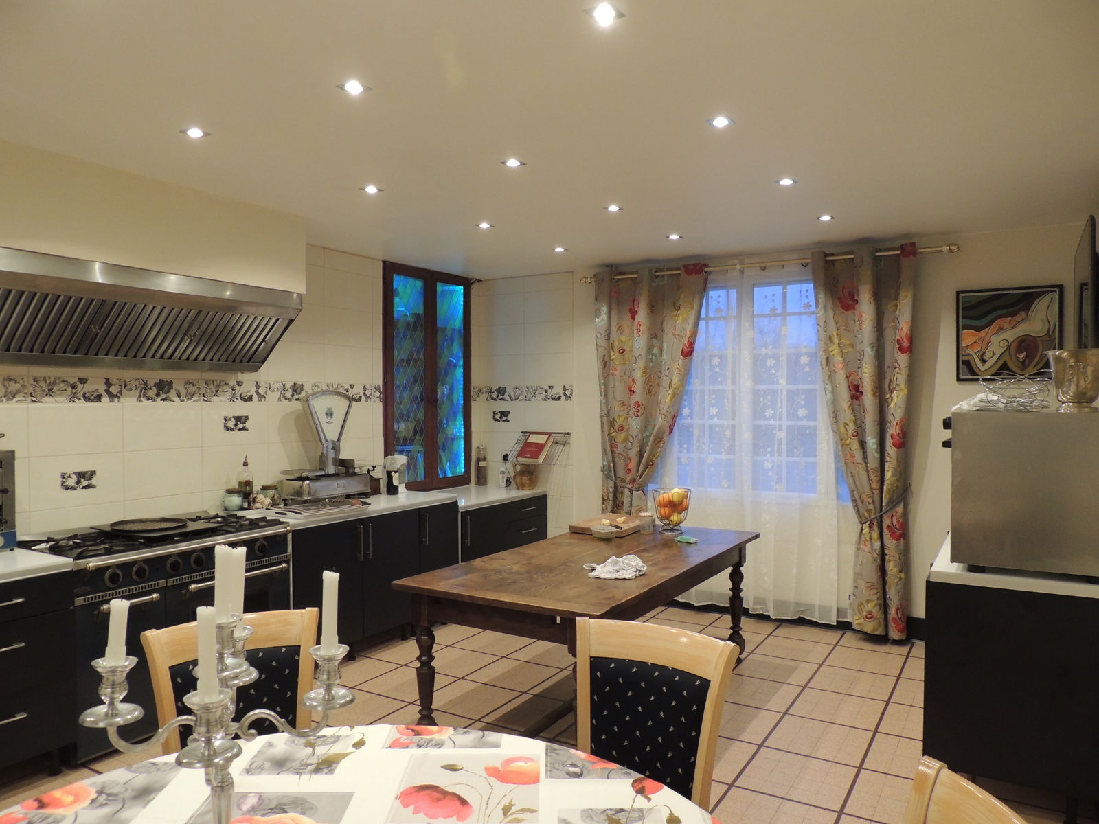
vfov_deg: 56.8
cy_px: 412
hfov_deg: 71.6
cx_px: 550
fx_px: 762
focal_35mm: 24
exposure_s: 1/30
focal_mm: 4.3
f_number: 3
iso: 320
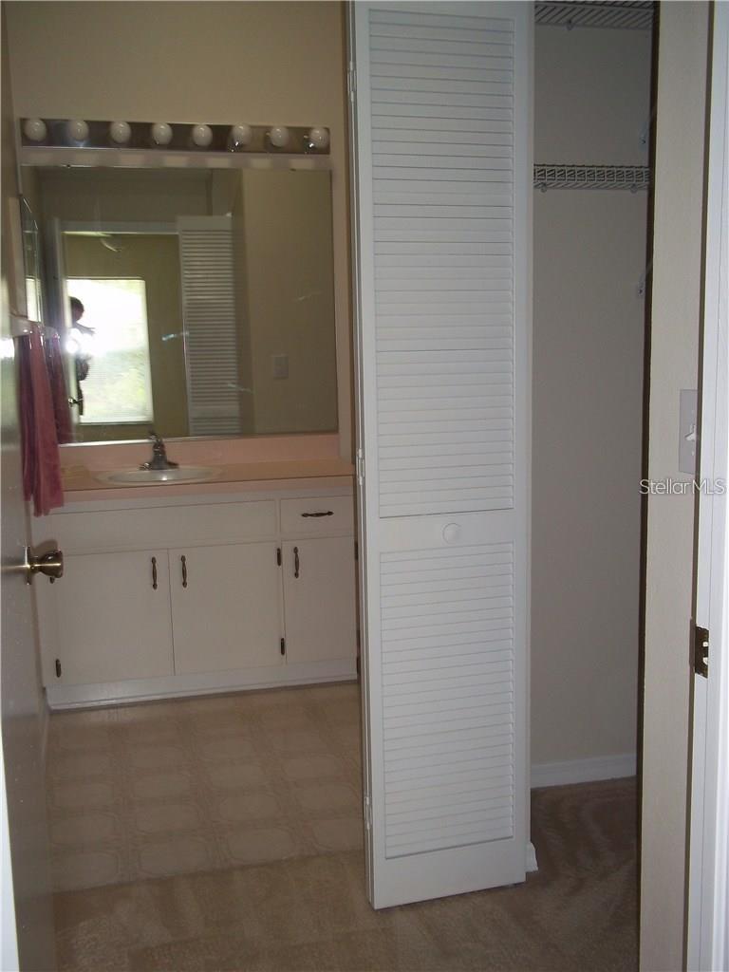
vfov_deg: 51.4
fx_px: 1011
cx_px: 364
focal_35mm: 36
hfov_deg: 39.7
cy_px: 486
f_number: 3.1
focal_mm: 6.5
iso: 80
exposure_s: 1/30
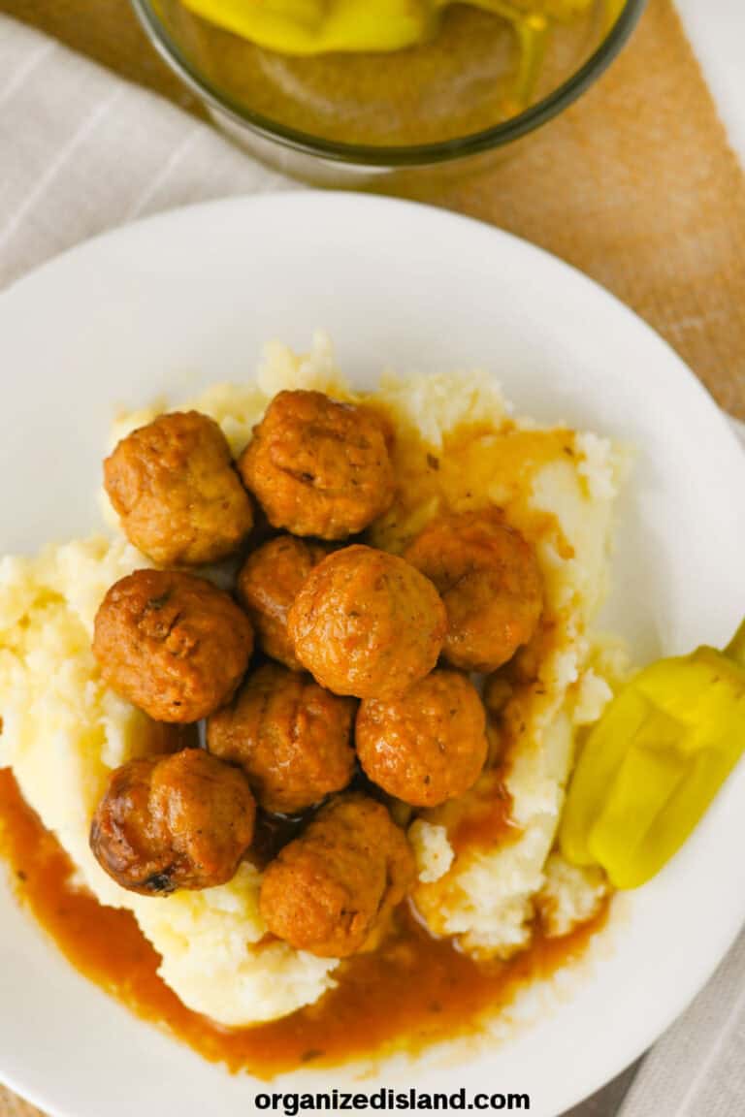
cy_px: 558
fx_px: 1552
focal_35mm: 50
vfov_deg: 39.6
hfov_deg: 27.0
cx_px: 372
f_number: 4.5
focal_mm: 50
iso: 125
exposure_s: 1/80
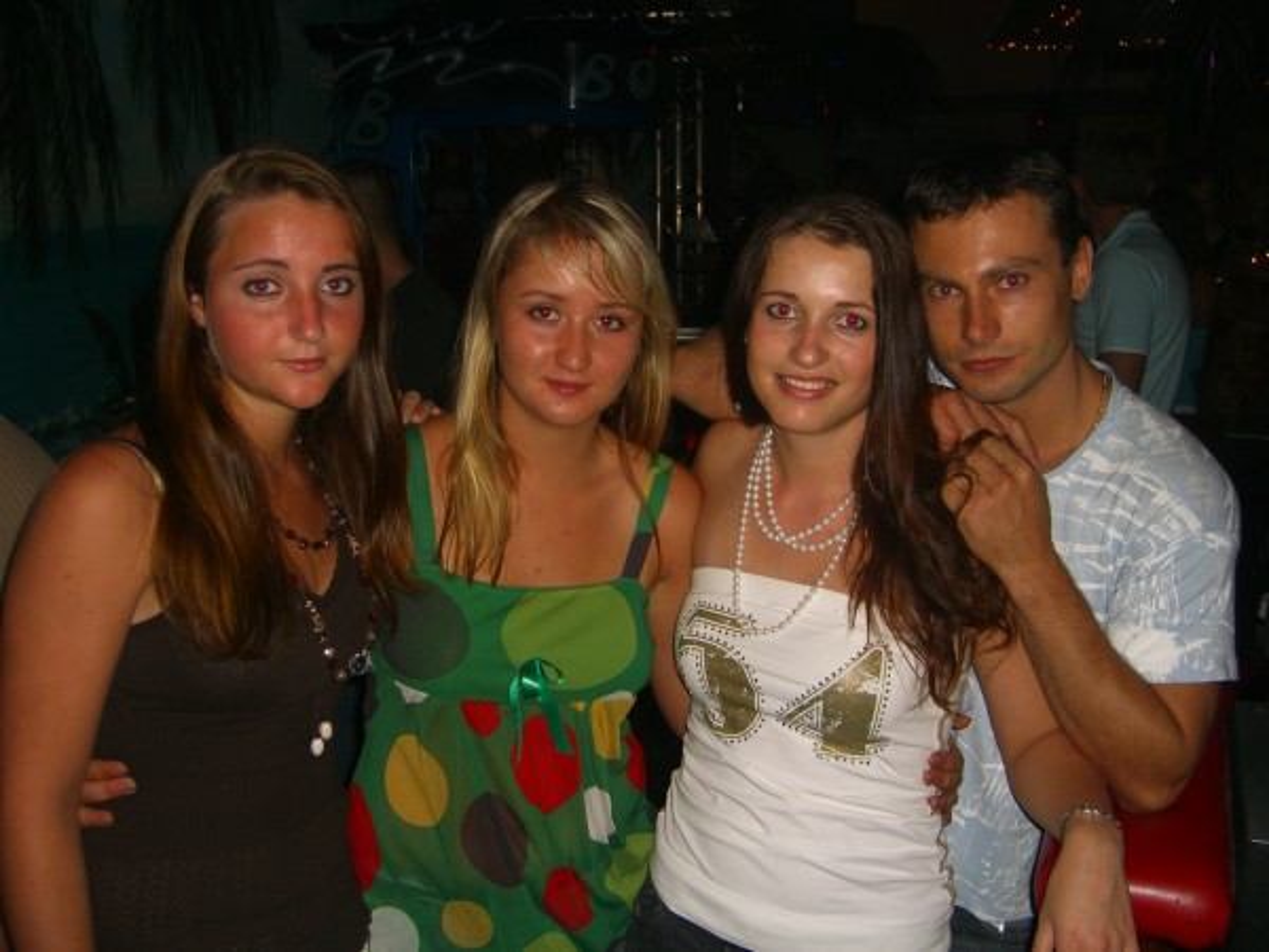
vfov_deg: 37.7
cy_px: 476
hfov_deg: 49.0
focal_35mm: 38
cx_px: 634
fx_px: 1393
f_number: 2.8
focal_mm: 7.9
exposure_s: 1/60
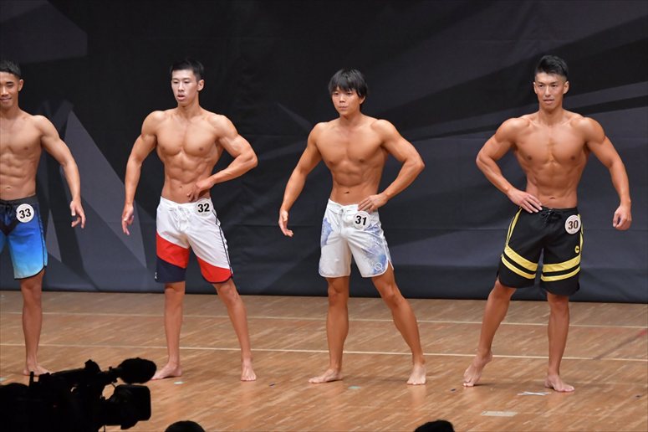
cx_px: 324
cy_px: 216
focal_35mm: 240
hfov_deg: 8.6
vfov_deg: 5.7
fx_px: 4318
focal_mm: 160
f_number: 5.6
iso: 6400
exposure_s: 1/400
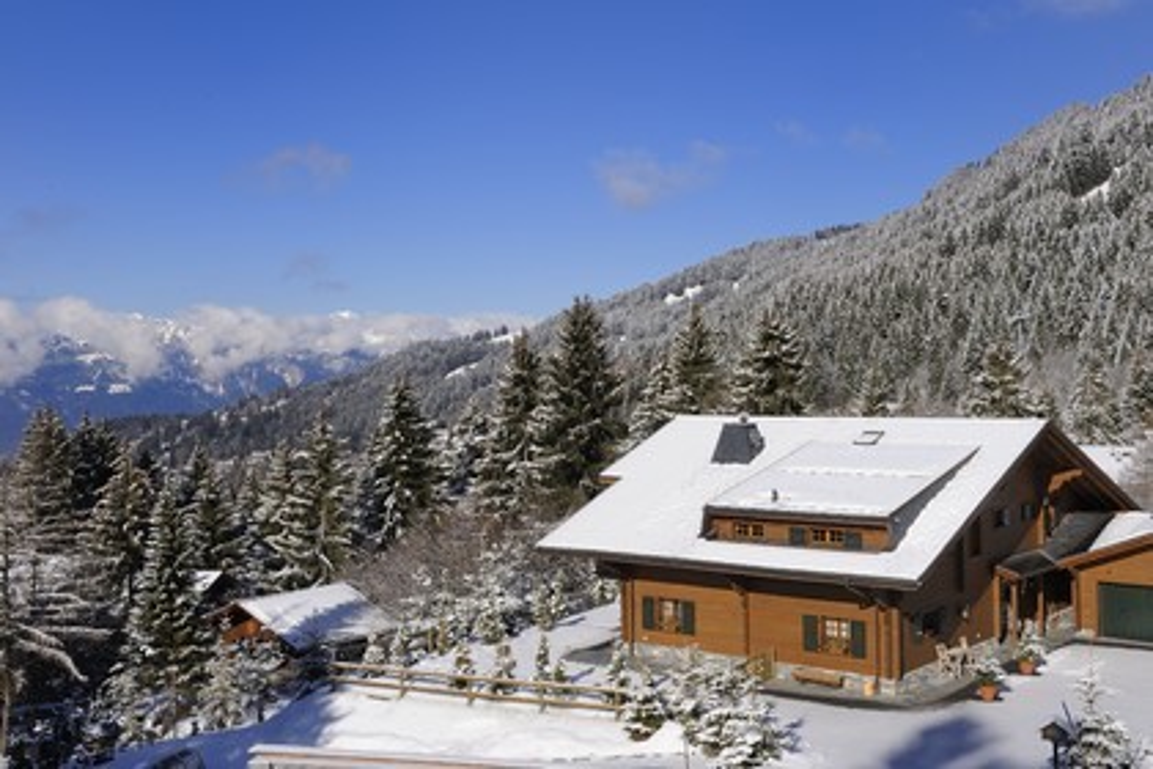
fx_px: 1345
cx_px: 576
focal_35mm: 42
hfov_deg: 46.4
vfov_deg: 31.9
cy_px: 384
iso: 200
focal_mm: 42
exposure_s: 1/200
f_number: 16
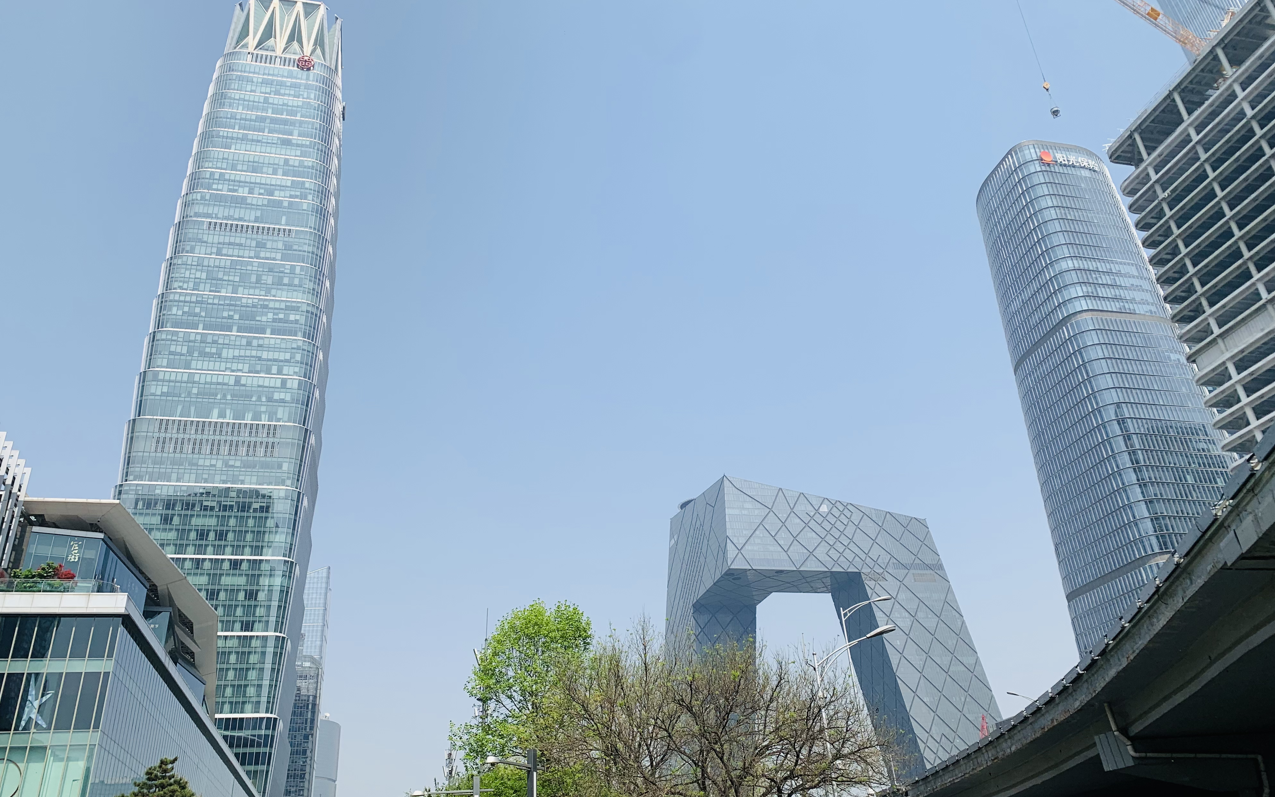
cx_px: 632
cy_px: 392
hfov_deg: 66.5
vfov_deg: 44.5
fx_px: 973
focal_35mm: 28
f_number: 1.8
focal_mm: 4.25
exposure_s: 1/3086
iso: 25
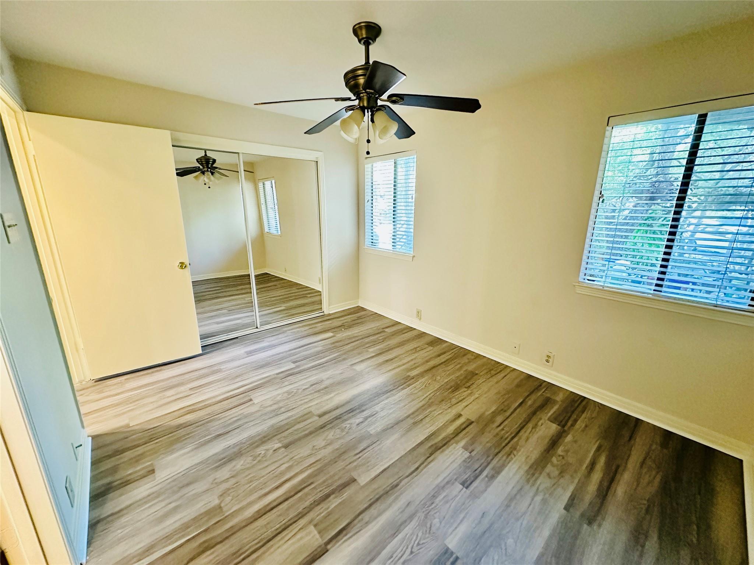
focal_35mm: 14
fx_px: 305
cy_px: 282
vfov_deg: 85.7
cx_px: 377
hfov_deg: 102.1
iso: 1250
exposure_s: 1/60
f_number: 2.2
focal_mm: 2.22
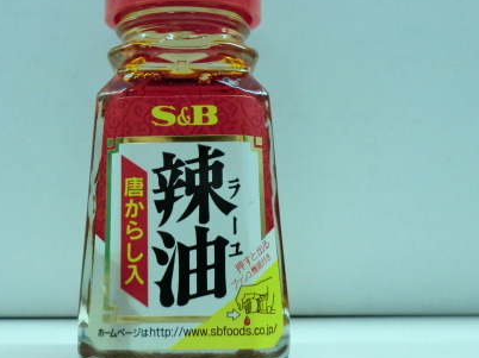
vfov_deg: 28.3
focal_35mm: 51
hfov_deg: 37.3
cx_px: 183
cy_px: 117
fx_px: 705
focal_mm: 5.8
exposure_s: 1/60
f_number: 3.5
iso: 250
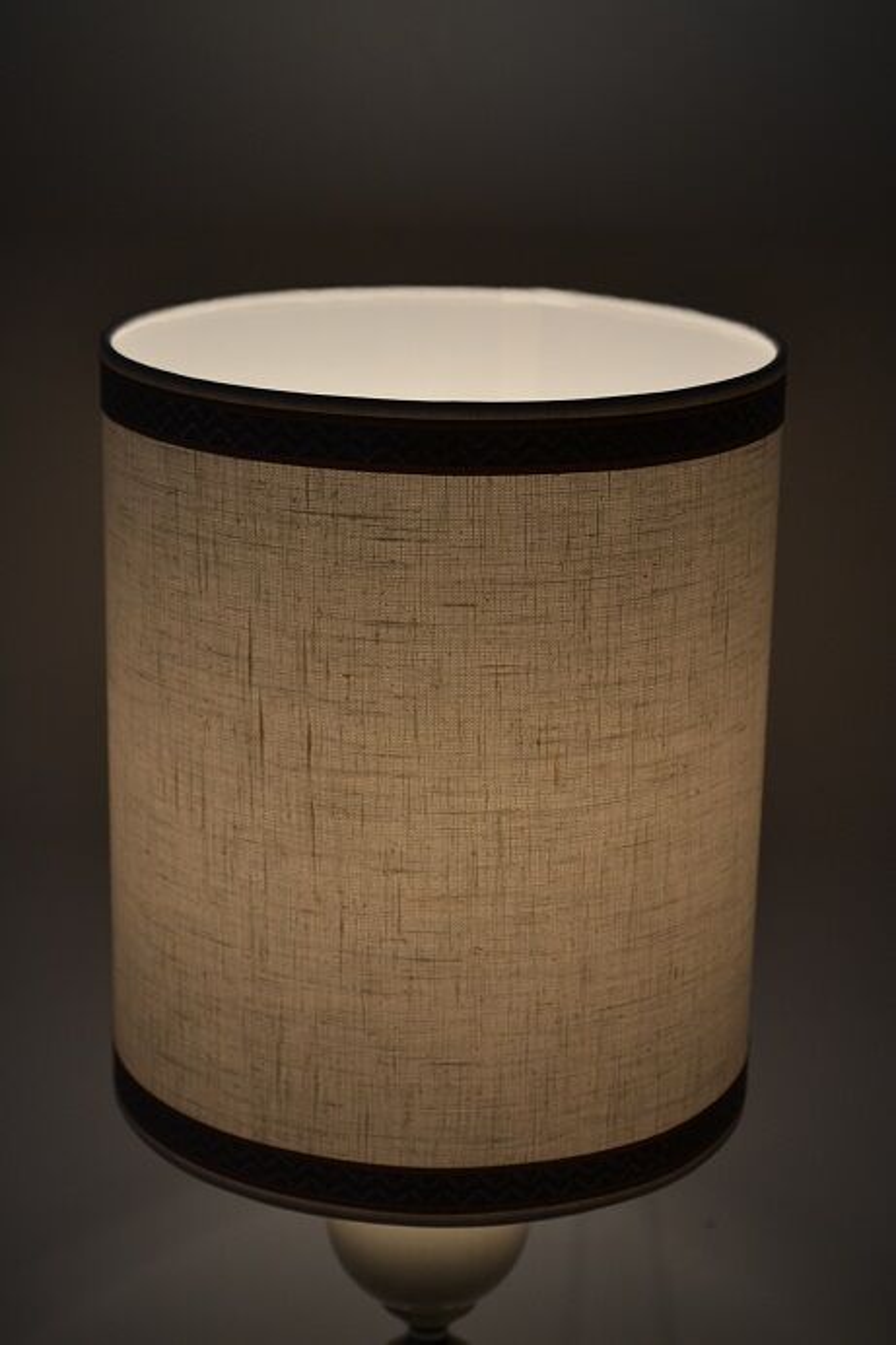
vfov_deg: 29.3
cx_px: 448
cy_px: 672
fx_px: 2577
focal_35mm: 69
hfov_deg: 19.7
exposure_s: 1/80
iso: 400
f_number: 5.3
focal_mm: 46
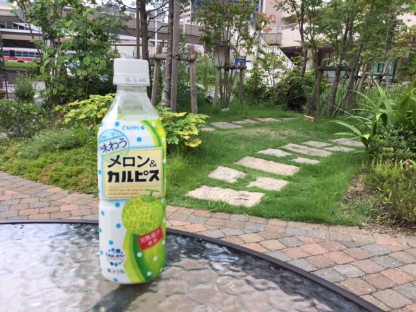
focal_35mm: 31
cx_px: 208
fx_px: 373
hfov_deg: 58.4
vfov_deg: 45.4
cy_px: 156
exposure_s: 1/460
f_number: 2.4
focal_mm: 3.3
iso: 25
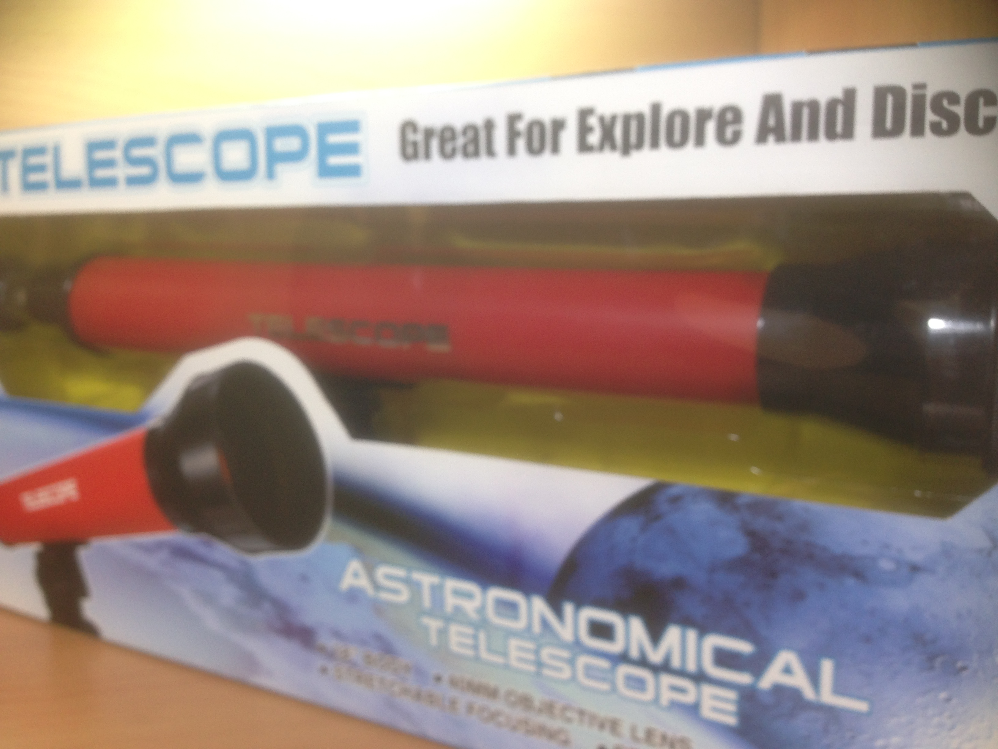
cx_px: 499
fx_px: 951
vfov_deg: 42.9
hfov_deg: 55.4
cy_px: 374
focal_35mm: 33
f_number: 2.4
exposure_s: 1/20
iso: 64
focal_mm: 4.12
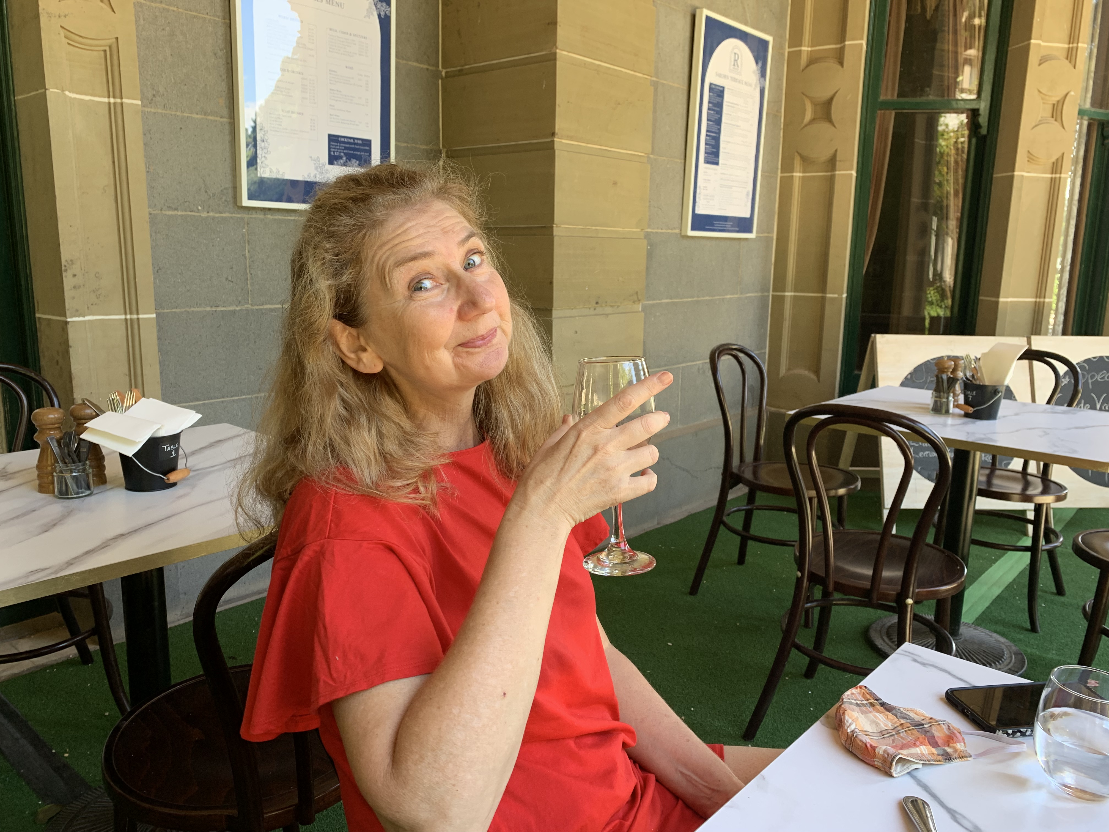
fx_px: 833
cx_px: 554
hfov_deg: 67.3
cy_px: 416
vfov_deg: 53.1
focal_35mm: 26
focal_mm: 4.25
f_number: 1.8
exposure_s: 1/121
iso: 40
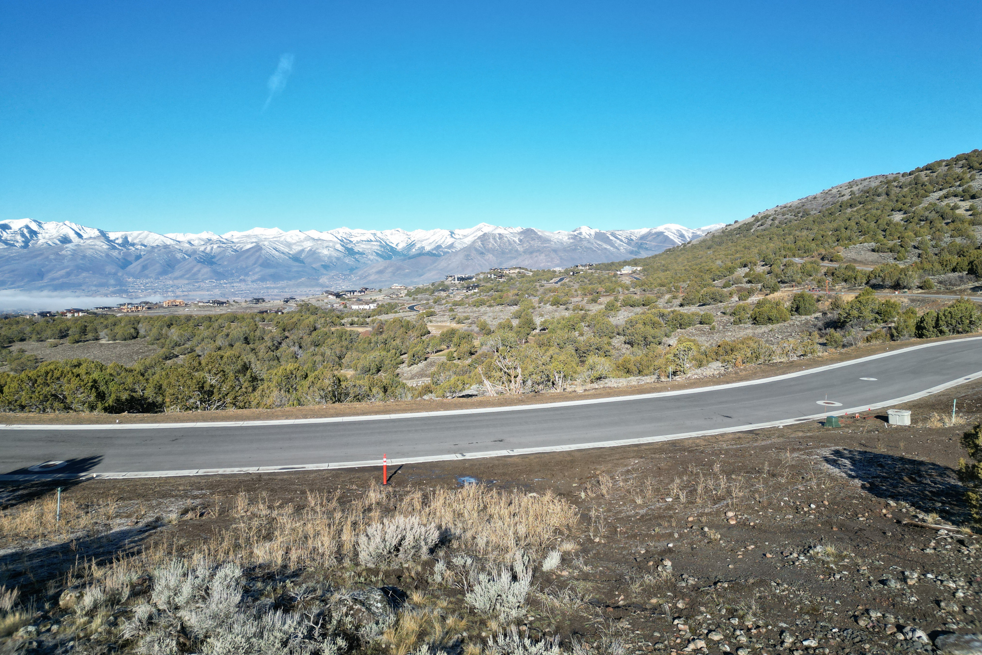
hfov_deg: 71.5
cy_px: 291
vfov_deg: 51.2
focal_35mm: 25
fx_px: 682
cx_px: 491
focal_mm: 6.72
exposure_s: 1/2500
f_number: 1.7
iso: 120
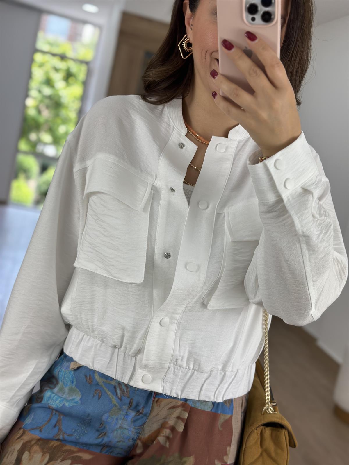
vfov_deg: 39.7
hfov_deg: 30.3
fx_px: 645
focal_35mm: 48
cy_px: 232
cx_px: 174
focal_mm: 6.86
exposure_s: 1/672
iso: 80
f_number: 1.78
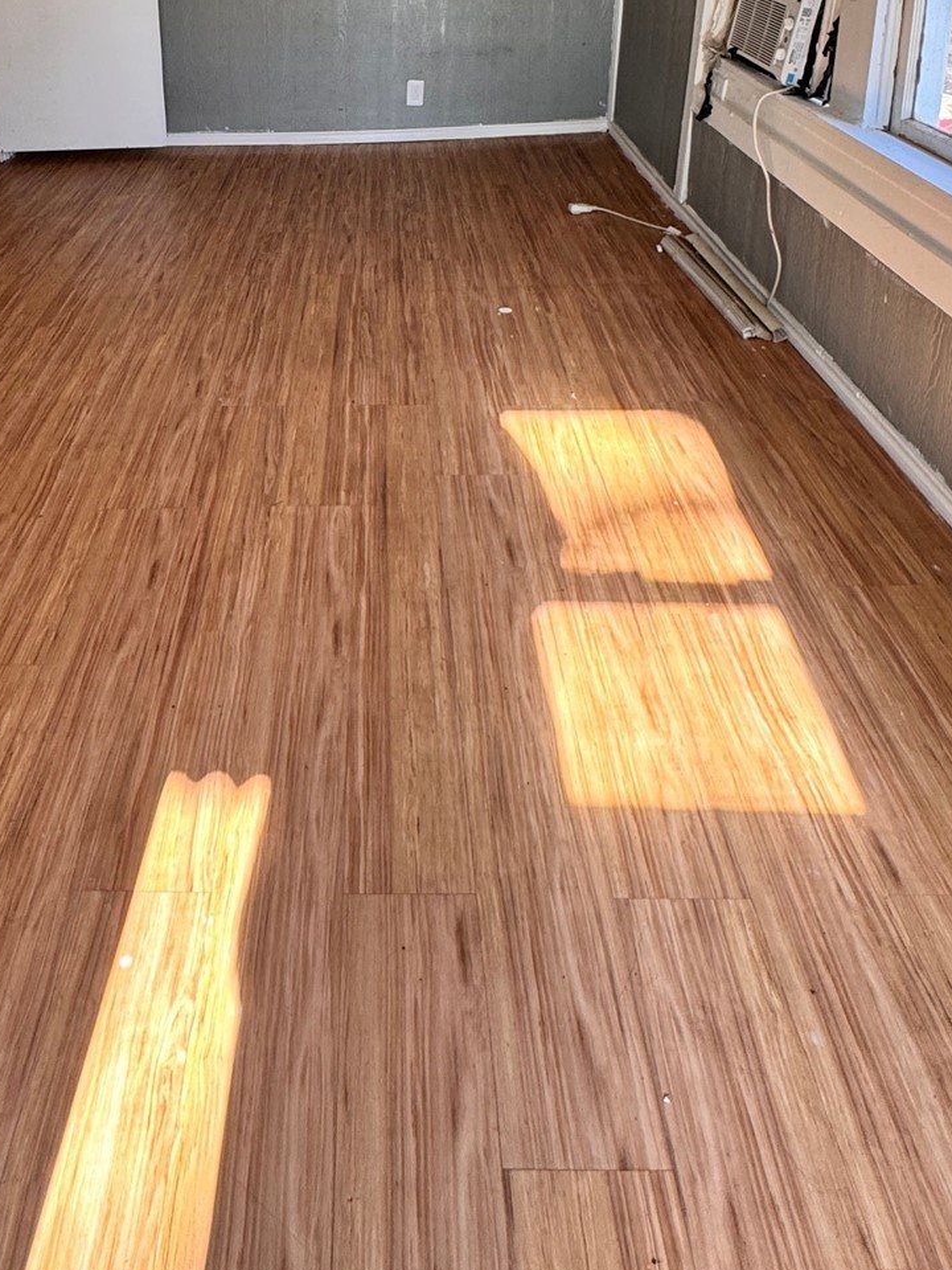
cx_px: 320
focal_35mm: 28
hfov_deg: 48.9
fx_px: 1027
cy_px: 167
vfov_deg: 56.3
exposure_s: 1/99
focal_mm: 2.22
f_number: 2.2
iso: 125
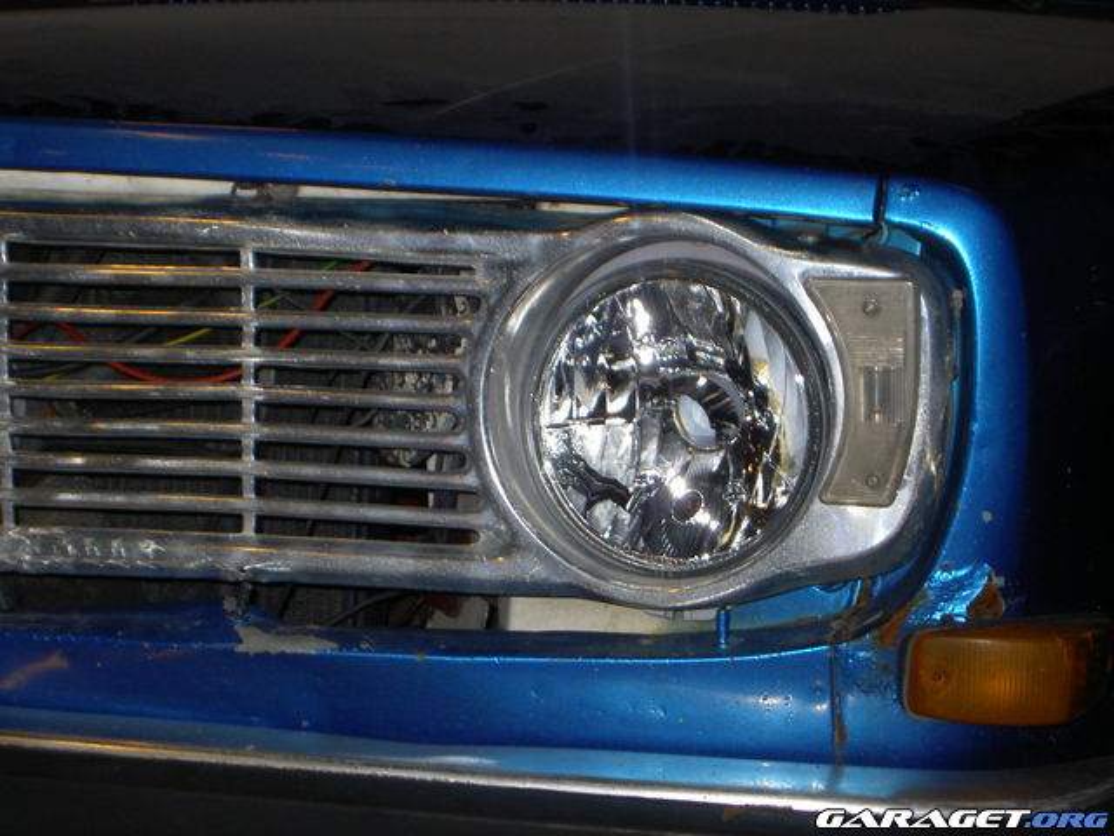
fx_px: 3283
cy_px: 418
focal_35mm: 102
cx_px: 557
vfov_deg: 14.5
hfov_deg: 19.3
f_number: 4.9
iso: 100
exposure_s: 1/100
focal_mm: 16.8
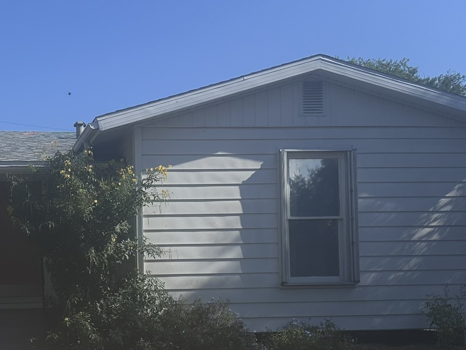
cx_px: 84
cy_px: 255
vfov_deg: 25.4
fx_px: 768
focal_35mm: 57
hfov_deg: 32.7
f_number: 1.78
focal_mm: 6.86
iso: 80
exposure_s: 1/6623
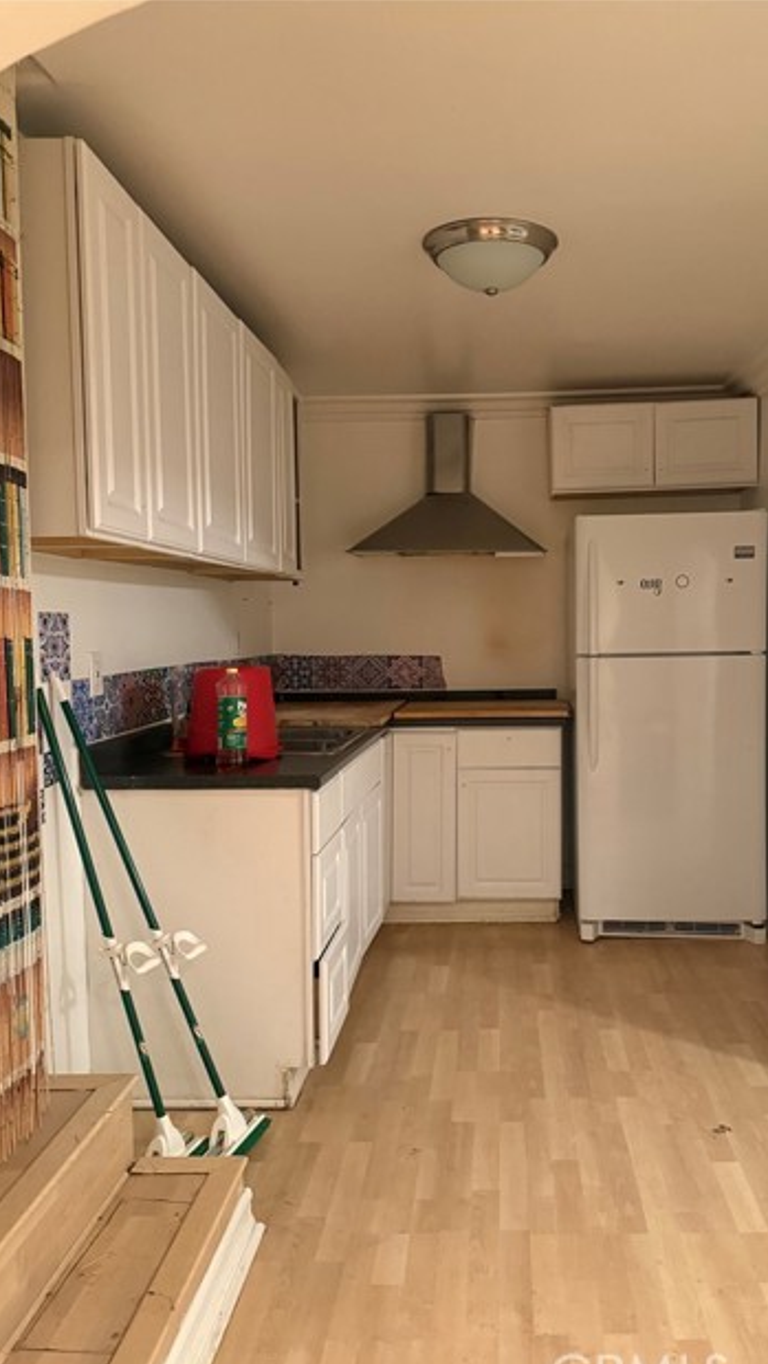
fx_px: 977
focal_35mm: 27
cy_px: 702
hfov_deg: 42.5
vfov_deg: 69.8
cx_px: 486
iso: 640
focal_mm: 6.76
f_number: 1.78
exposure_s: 1/40
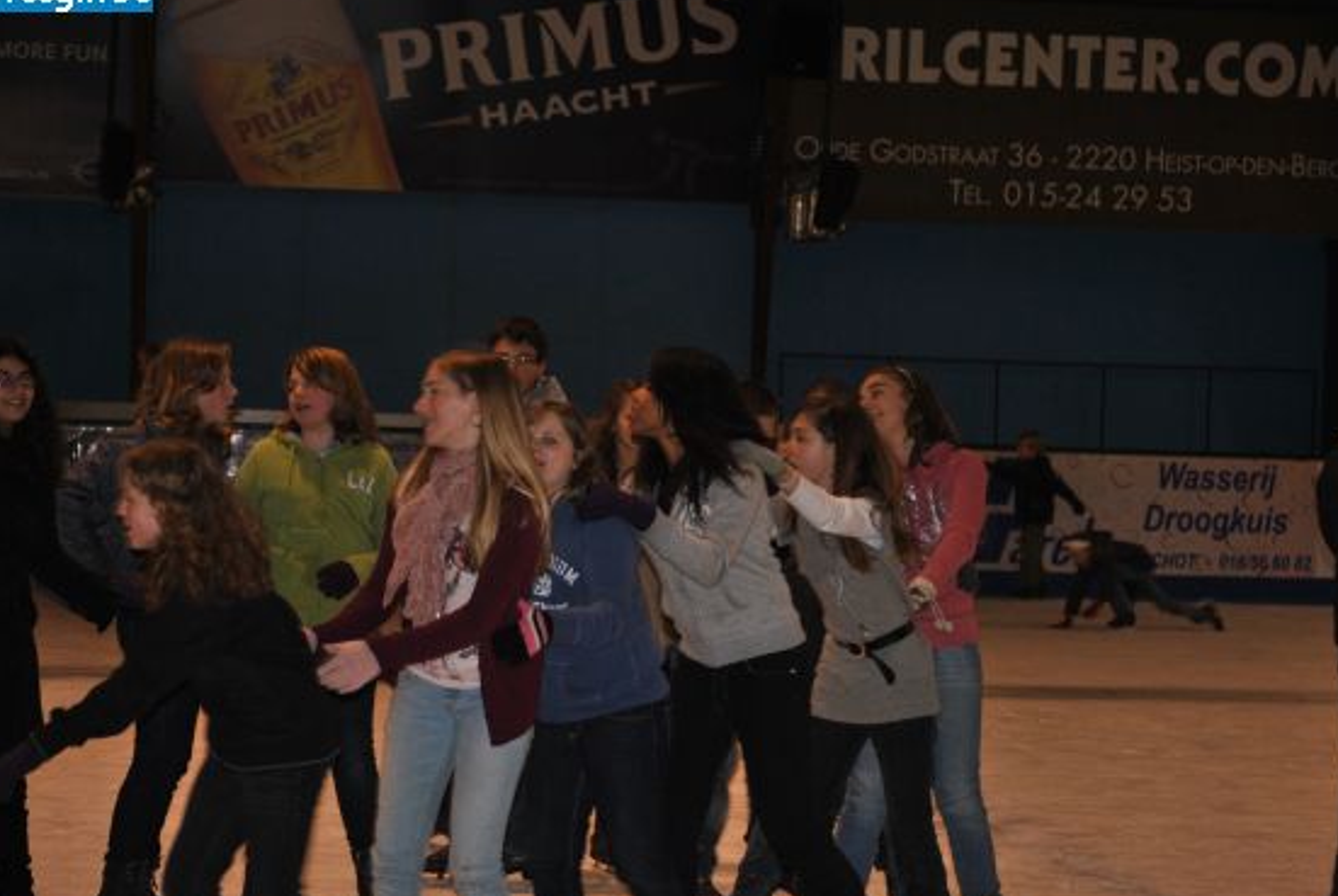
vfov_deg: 12.7
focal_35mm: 108
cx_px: 690
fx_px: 4019
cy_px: 481
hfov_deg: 18.9
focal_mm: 62
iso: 200
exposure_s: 1/60
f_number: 4.2
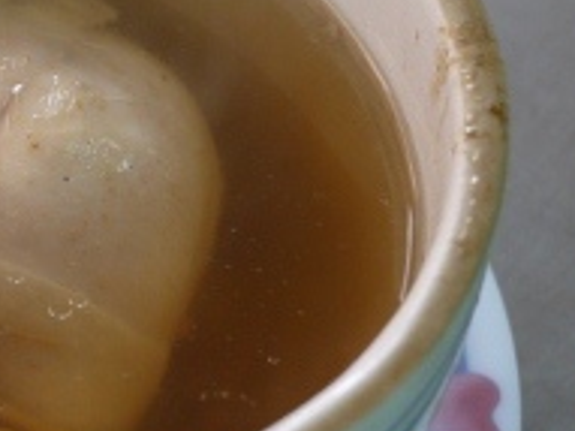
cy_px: 157
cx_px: -12
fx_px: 2025
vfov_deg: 12.1
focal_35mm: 122
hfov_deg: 15.8
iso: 320
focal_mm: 26
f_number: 5.1
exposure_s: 1/60
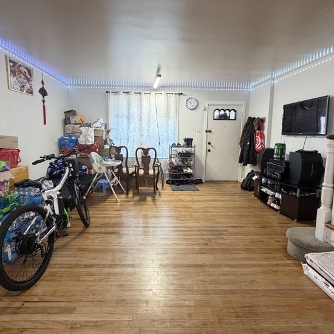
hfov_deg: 80.5
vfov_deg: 80.6
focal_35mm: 18
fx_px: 196
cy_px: 154
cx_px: 152
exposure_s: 1/60
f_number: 2.2
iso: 250
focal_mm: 2.22
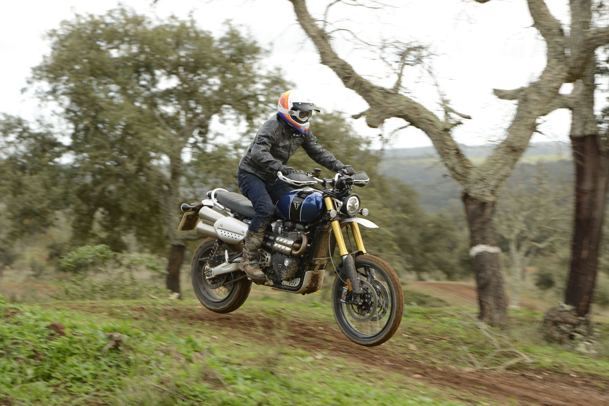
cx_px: 304
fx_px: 1963
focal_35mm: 116
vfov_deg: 11.8
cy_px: 203
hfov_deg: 17.6
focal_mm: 116
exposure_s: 1/250
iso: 400
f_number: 5
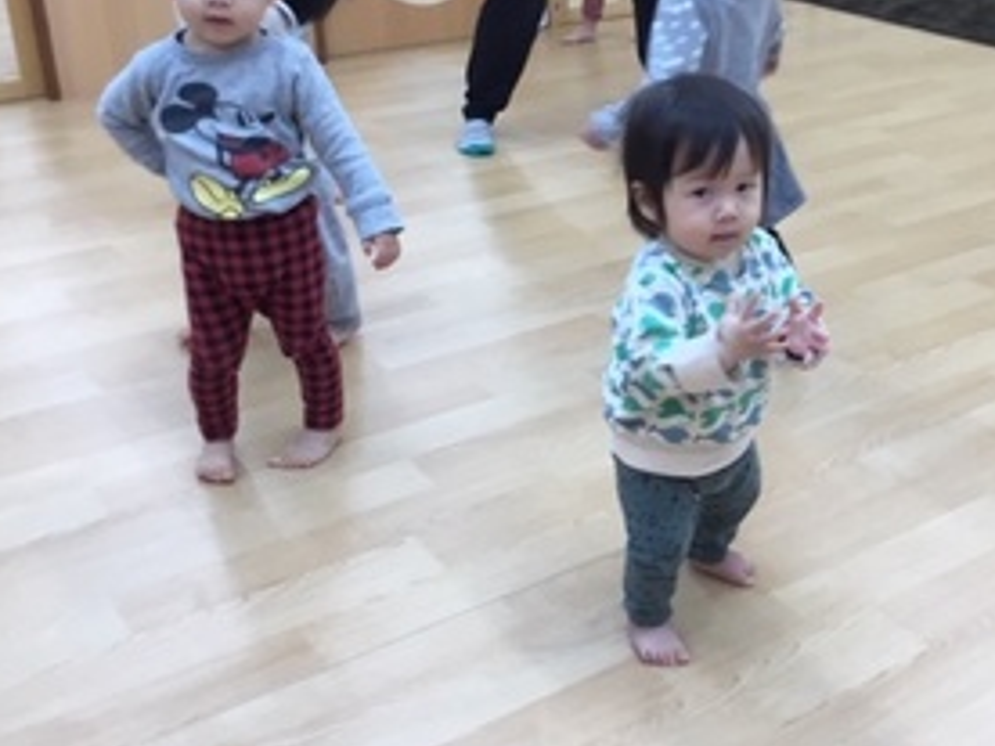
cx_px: 663
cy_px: 332
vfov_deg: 30.9
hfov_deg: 39.9
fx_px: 1351
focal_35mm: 47
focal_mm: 3.3
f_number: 2.4
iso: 32
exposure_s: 1/40
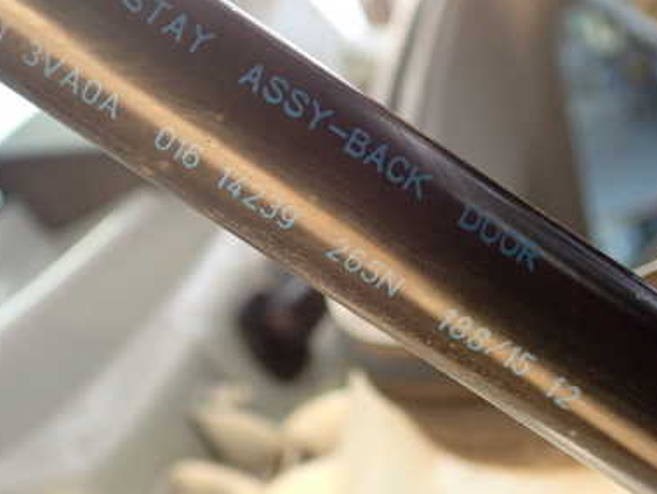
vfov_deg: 22.6
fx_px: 1234
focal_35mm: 65
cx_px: 342
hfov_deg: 29.8
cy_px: 235
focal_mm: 7.31
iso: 640
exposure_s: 1/125
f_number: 2.8
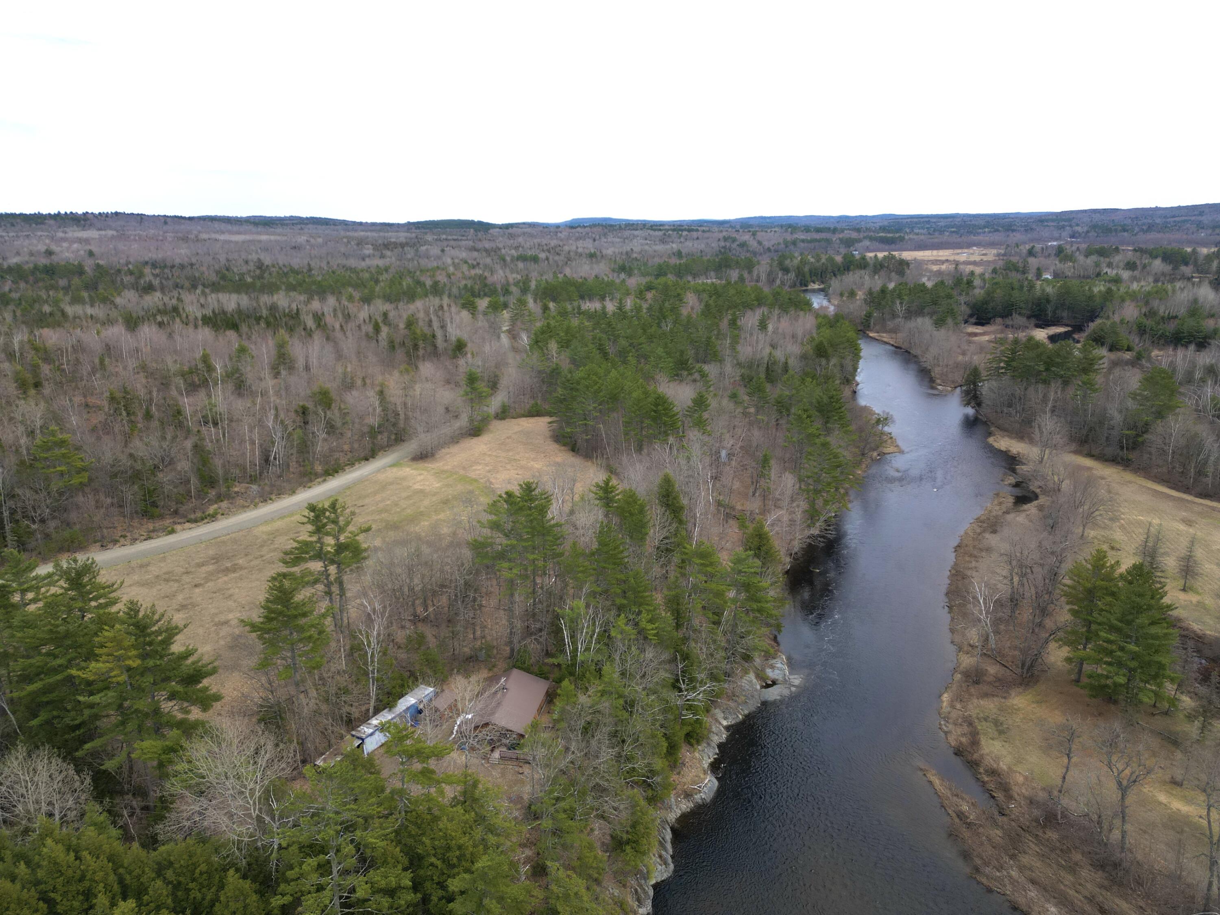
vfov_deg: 56.8
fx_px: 846
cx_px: 610
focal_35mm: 24
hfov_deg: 71.6
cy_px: 458
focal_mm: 6.72
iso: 100
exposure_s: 1/100
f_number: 1.7
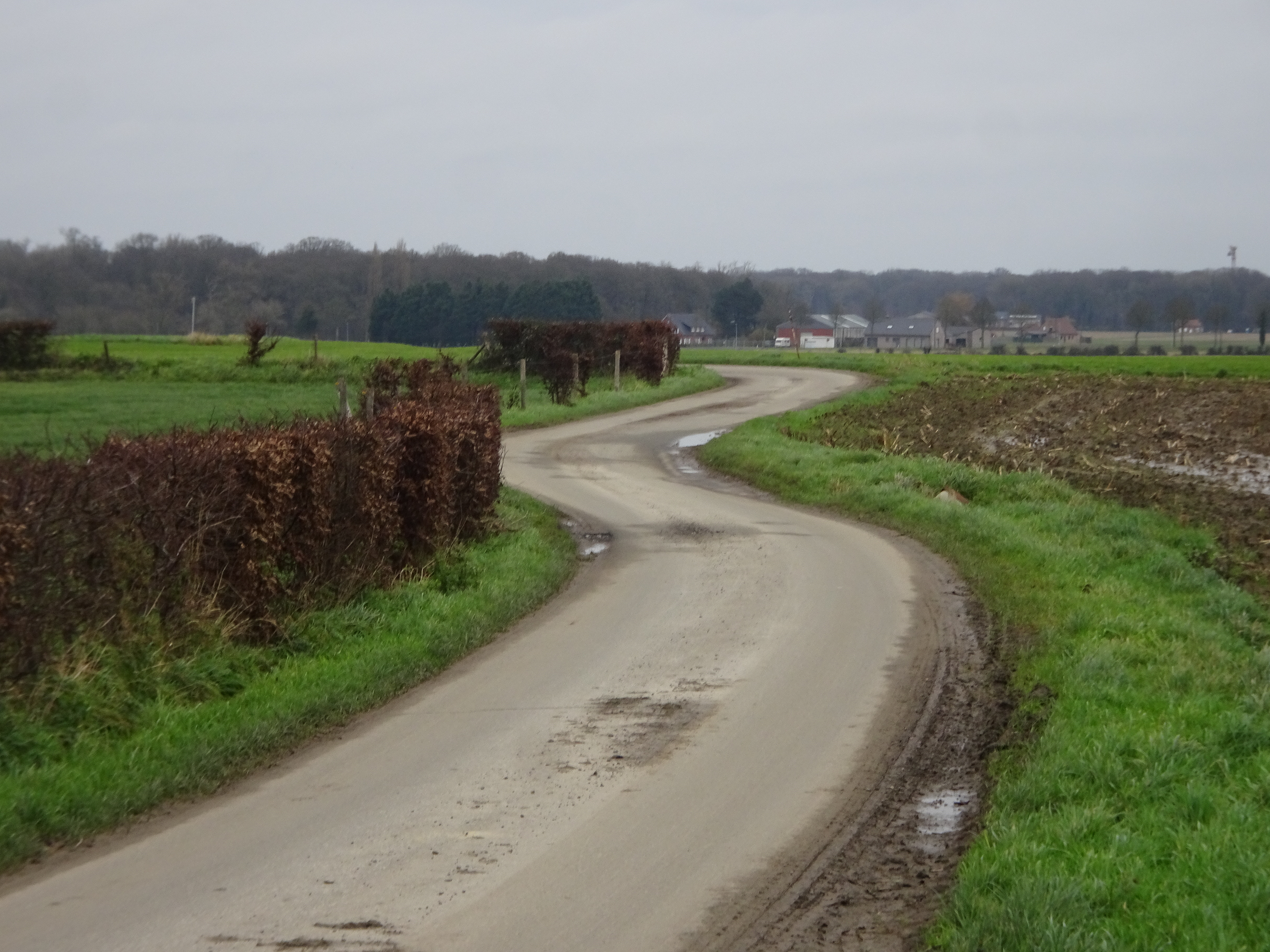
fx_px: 3999
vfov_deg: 13.6
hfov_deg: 18.0
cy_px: 472
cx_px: 635
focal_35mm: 109
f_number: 5
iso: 125
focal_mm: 18.53
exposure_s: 1/125
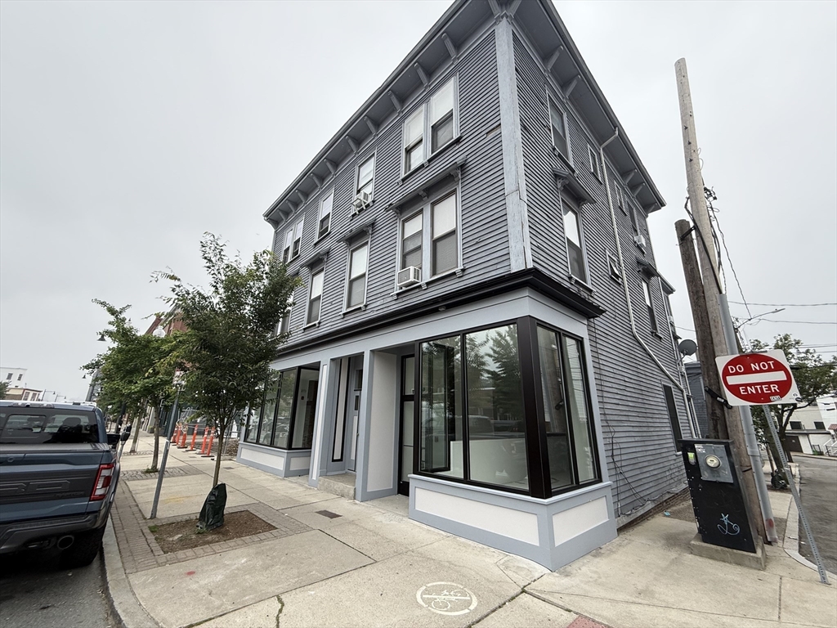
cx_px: 418
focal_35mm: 14
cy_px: 314
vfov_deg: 85.7
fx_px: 339
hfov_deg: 102.1
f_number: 2.2
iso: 64
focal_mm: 2.22
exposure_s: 1/510
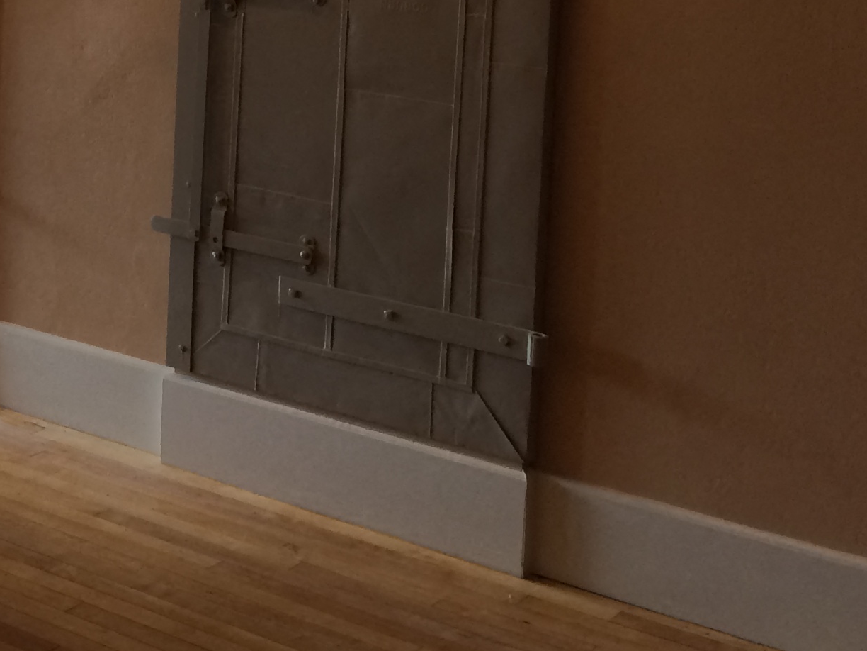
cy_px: -82
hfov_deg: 22.6
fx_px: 2004
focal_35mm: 80
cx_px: -149
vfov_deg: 17.7
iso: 40
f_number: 2.2
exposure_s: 1/40
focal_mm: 4.12
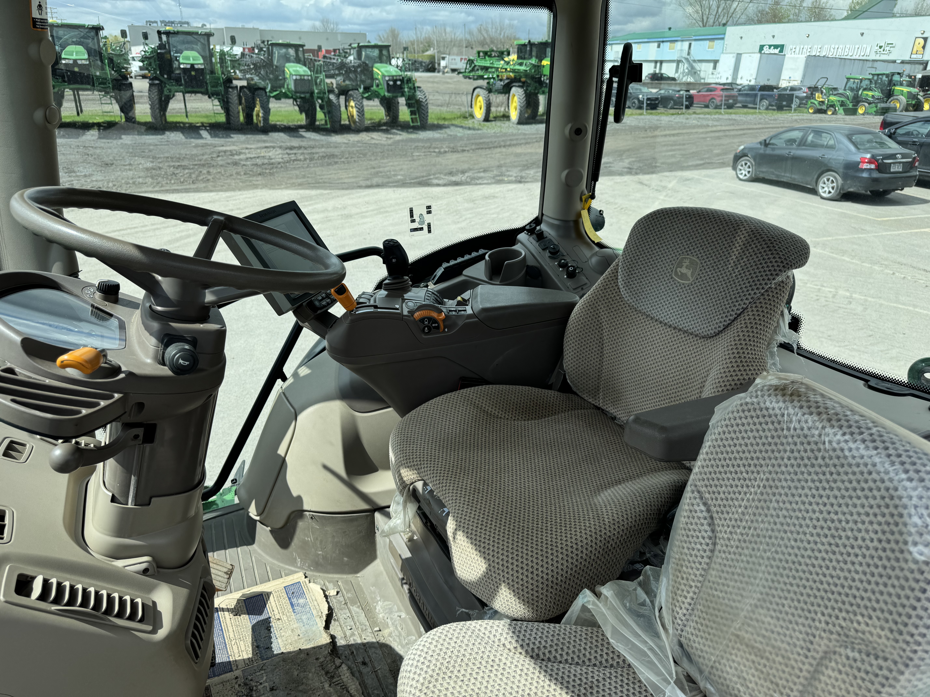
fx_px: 645
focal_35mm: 24
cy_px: 348
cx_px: 465
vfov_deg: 56.8
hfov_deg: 71.6
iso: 80
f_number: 1.78
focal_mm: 6.76
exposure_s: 1/2604
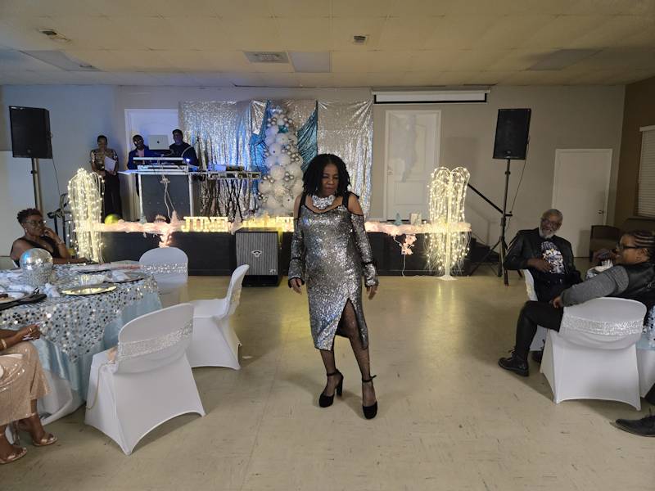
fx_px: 435
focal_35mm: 23
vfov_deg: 58.9
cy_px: 246
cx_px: 328
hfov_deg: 73.9
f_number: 1.8
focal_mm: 5.4
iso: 640
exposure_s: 1/60
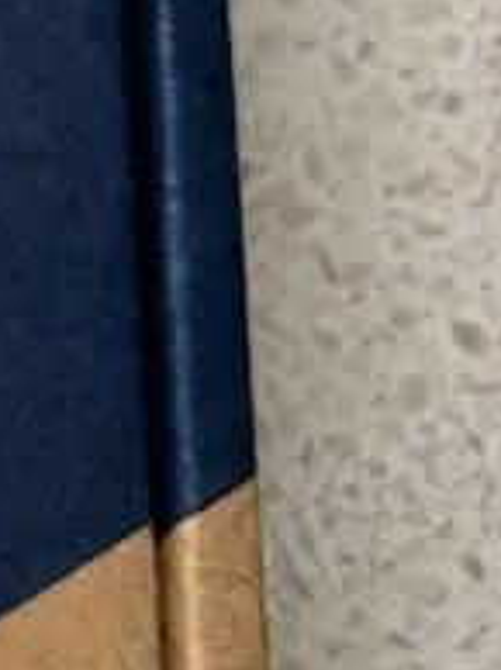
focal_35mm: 179
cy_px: -224
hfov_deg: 7.0
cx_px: -1220
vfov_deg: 10.8
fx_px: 3462
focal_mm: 5.96
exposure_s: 1/50
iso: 64
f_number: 1.6
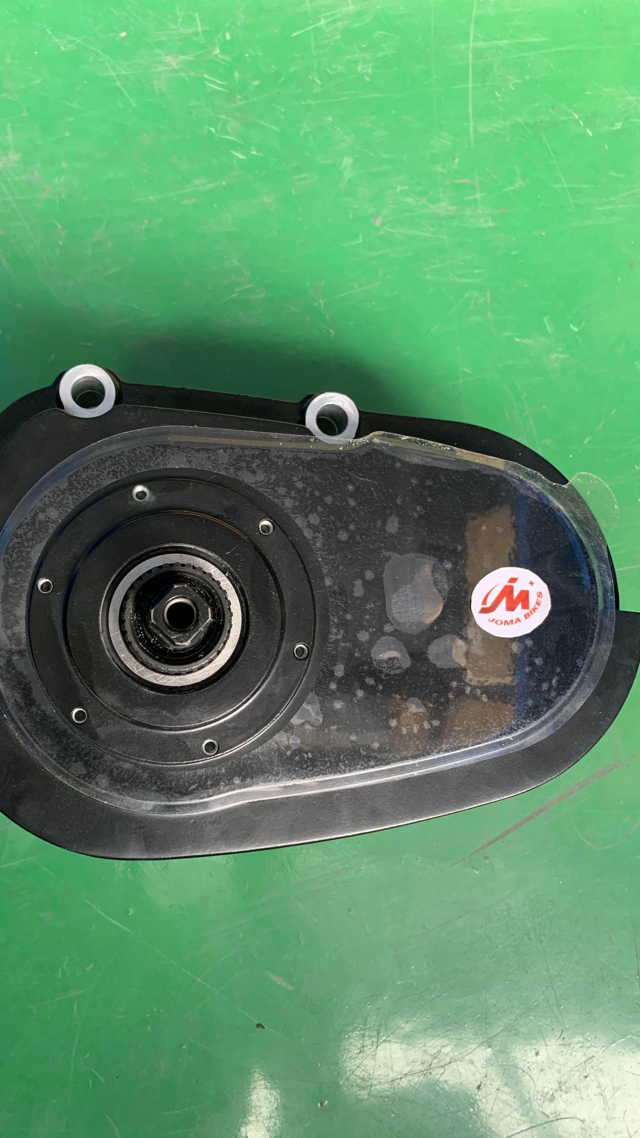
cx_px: 249
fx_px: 875
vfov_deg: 66.1
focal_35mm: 29
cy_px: 579
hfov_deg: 40.0
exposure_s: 1/60
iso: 125
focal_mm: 4.25
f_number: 1.8
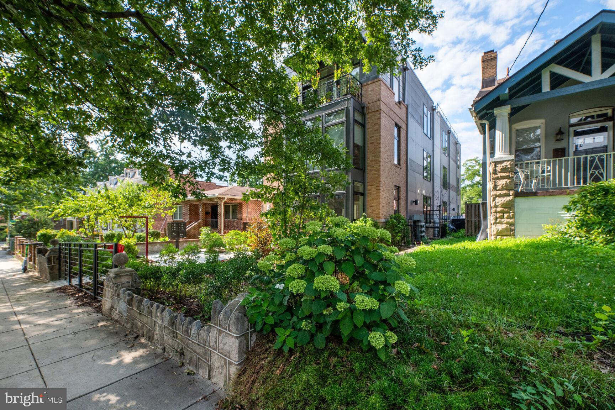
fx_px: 239
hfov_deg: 104.3
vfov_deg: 81.2
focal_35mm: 14
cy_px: 205
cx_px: 308
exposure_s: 1/200
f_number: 11
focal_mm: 14
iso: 400
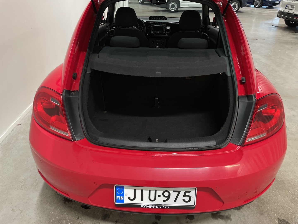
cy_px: 112
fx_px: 224
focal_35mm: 26
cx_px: 149
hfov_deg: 67.3
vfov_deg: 53.1
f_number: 1.6
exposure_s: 1/100
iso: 125
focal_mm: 4.2
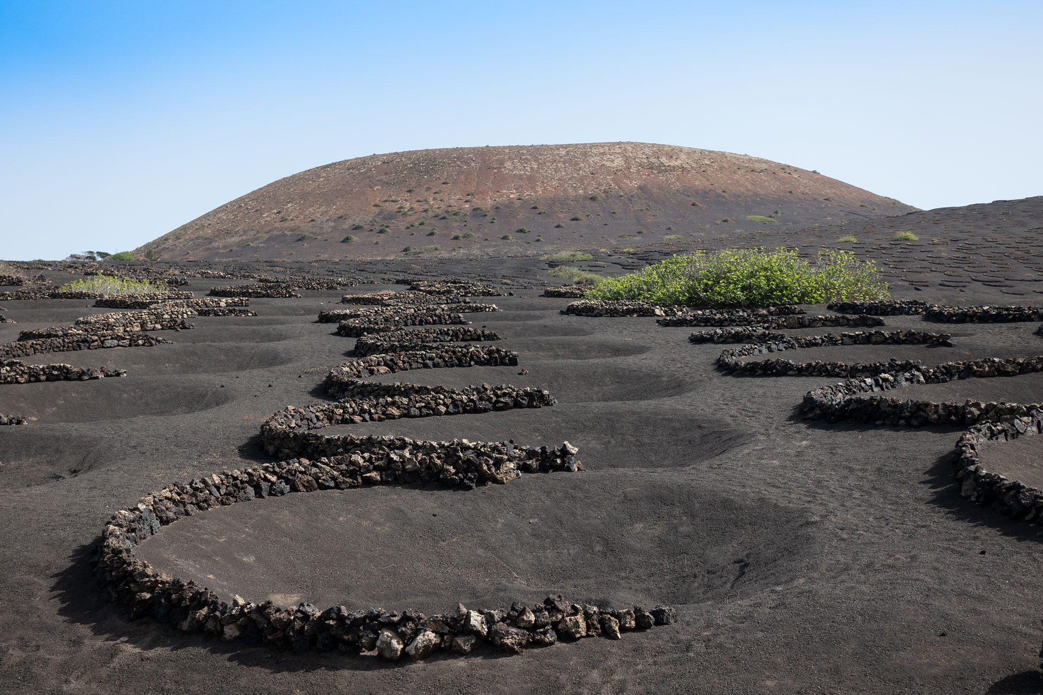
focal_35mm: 58
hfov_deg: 34.5
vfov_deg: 23.4
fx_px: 1680
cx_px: 522
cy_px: 348
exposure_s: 1/640
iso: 125
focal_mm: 21.39
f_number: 4
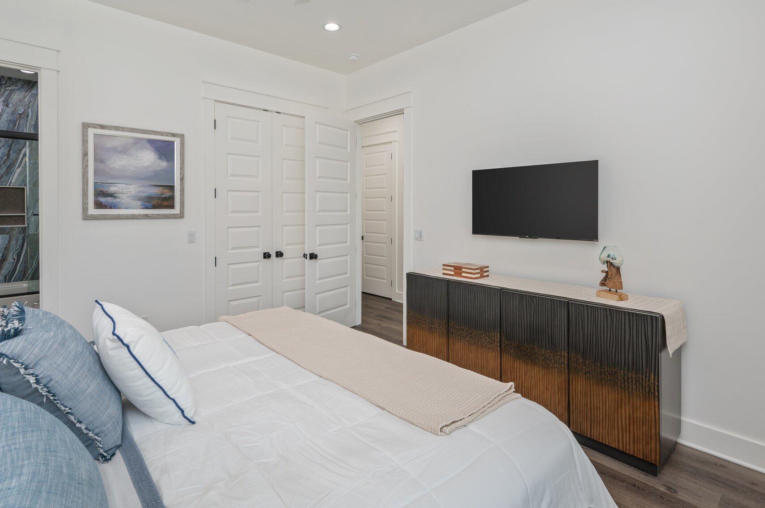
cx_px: 355
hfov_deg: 89.9
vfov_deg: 66.9
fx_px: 382
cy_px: 217
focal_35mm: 18
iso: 200
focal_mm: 15
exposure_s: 1/40
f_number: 9
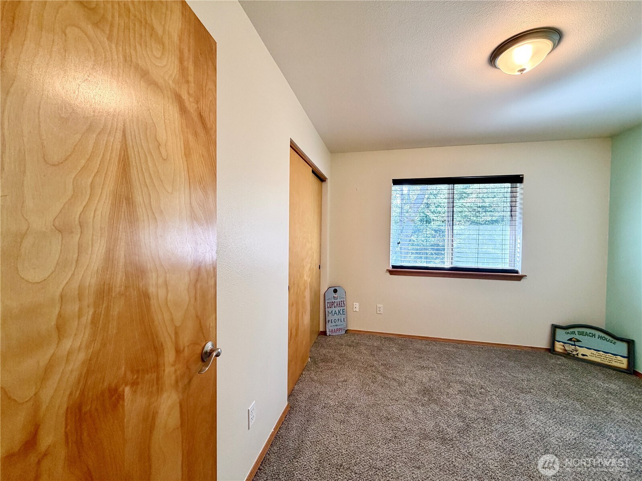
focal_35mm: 14
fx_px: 260
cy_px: 240
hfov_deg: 102.1
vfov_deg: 85.7
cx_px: 321
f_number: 2.2
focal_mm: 2.22
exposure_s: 1/60
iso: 200
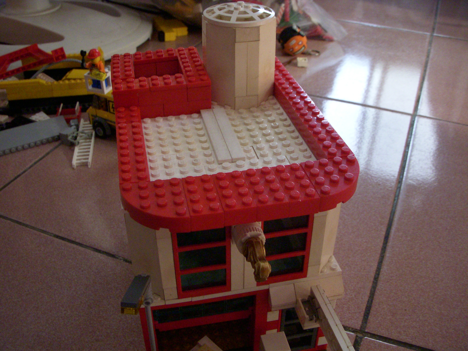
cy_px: 176
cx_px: 234
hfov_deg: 49.0
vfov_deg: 37.7
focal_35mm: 38
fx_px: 514
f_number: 3.3
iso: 400
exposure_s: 1/125
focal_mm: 6.3
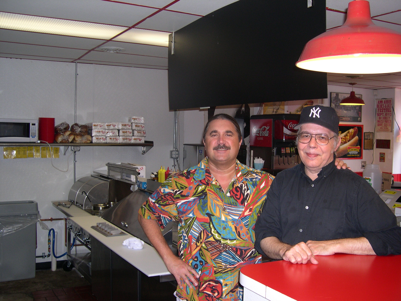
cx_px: 200
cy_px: 150
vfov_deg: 37.7
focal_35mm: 38
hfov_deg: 49.0
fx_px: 440
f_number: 2.8
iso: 133
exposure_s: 1/60
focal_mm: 8
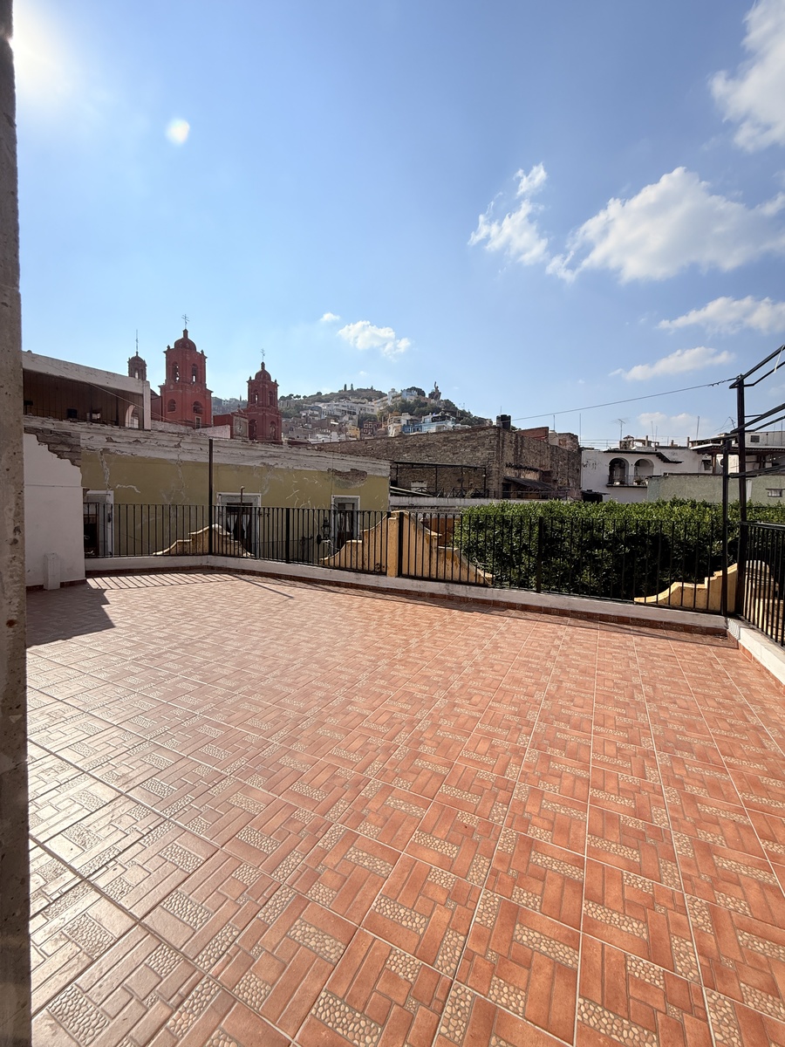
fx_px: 423
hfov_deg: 85.7
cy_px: 524
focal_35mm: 14
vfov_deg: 102.1
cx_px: 392
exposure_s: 1/1534
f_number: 2.2
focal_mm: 2.22
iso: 50
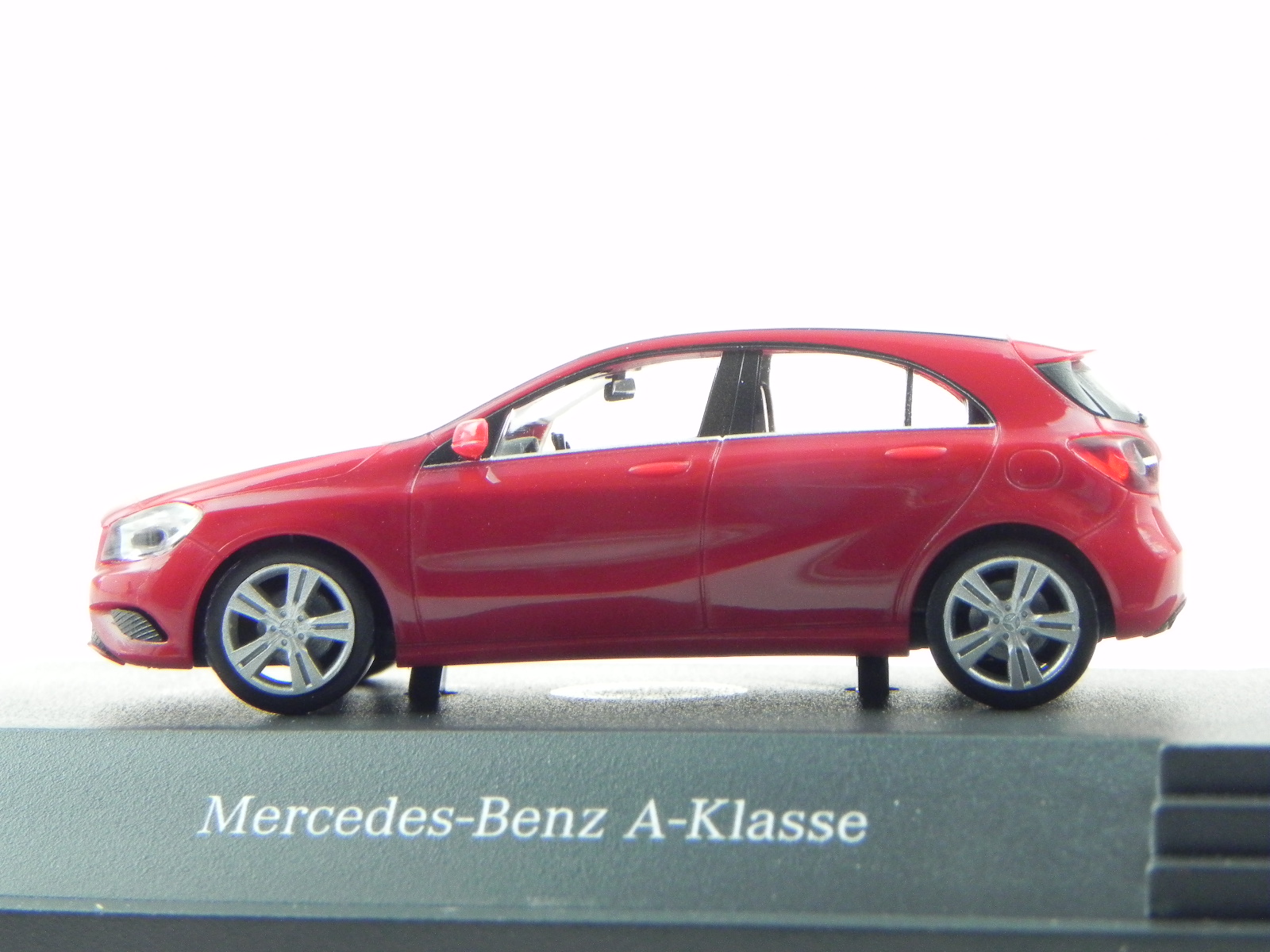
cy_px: 476
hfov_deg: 18.7
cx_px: 635
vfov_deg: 14.1
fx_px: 3852
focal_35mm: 105
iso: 400
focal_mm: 18.8
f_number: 7.1
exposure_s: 1/19.1
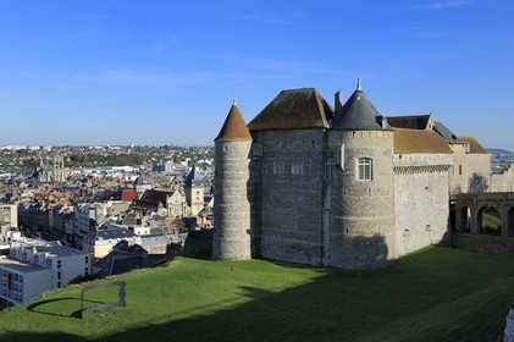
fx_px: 542
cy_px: 171
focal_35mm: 38
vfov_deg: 35.0
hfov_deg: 50.7
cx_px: 257
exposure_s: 1/250
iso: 200
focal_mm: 38
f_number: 9
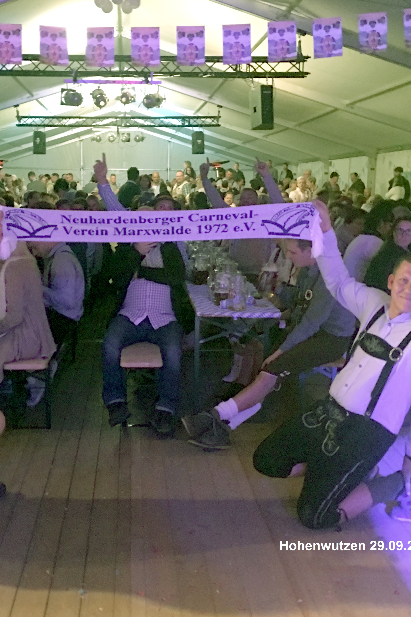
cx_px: 154
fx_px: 702
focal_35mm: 41
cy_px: 308
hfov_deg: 32.5
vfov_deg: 47.4
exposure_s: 1/4
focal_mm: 4.15
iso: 200
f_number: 2.2
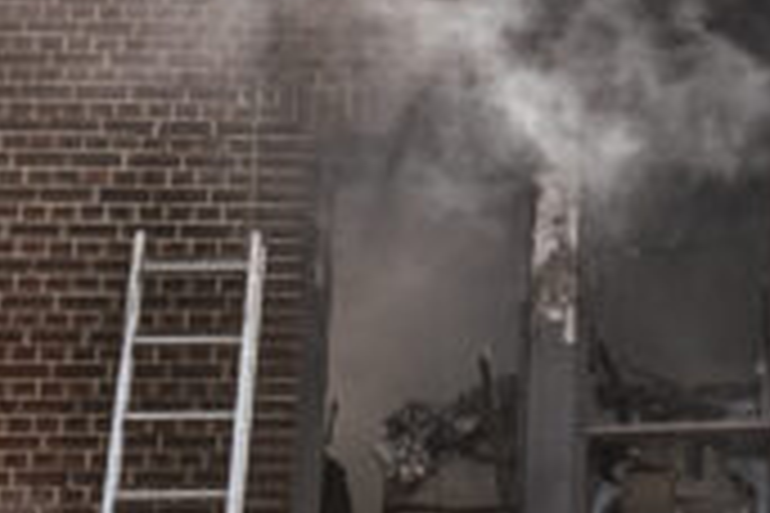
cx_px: 838
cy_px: 122
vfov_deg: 8.9
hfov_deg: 13.1
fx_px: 3294
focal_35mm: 154
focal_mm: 44
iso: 250
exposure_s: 1/400
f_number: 7.1
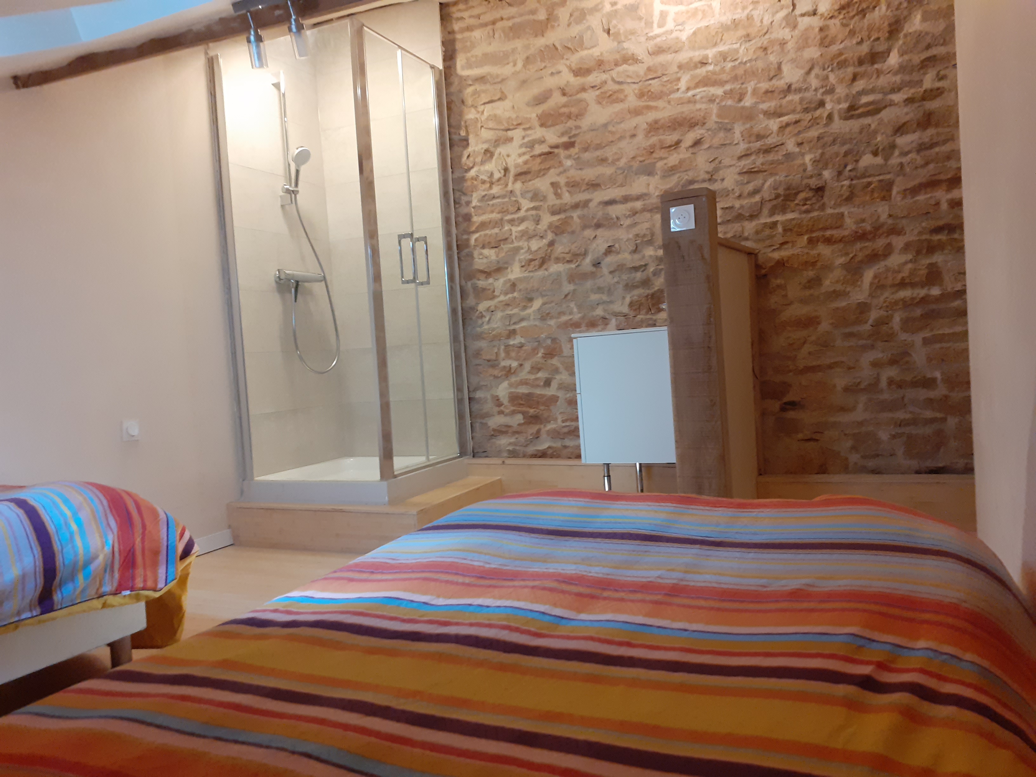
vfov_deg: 51.4
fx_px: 808
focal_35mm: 27
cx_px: 518
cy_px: 388
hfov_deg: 65.3
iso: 200
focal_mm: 3.6
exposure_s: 1/25
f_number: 1.9
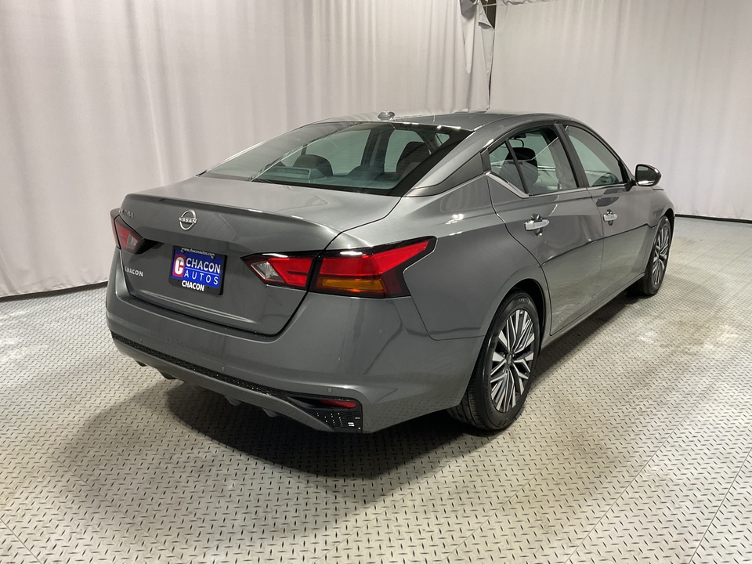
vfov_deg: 48.2
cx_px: 376
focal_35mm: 29
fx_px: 630
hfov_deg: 61.7
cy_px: 282
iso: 80
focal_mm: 3
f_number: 1.8
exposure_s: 1/60
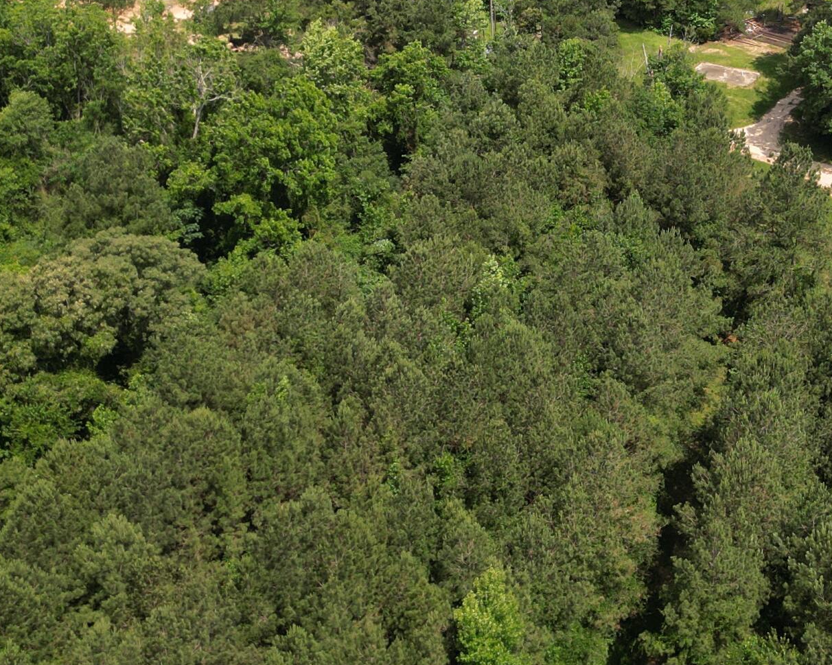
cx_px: 607
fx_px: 1428
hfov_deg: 32.0
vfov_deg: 26.1
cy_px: 235
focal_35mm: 58
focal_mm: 6.72
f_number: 1.7
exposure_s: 1/2000
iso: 110
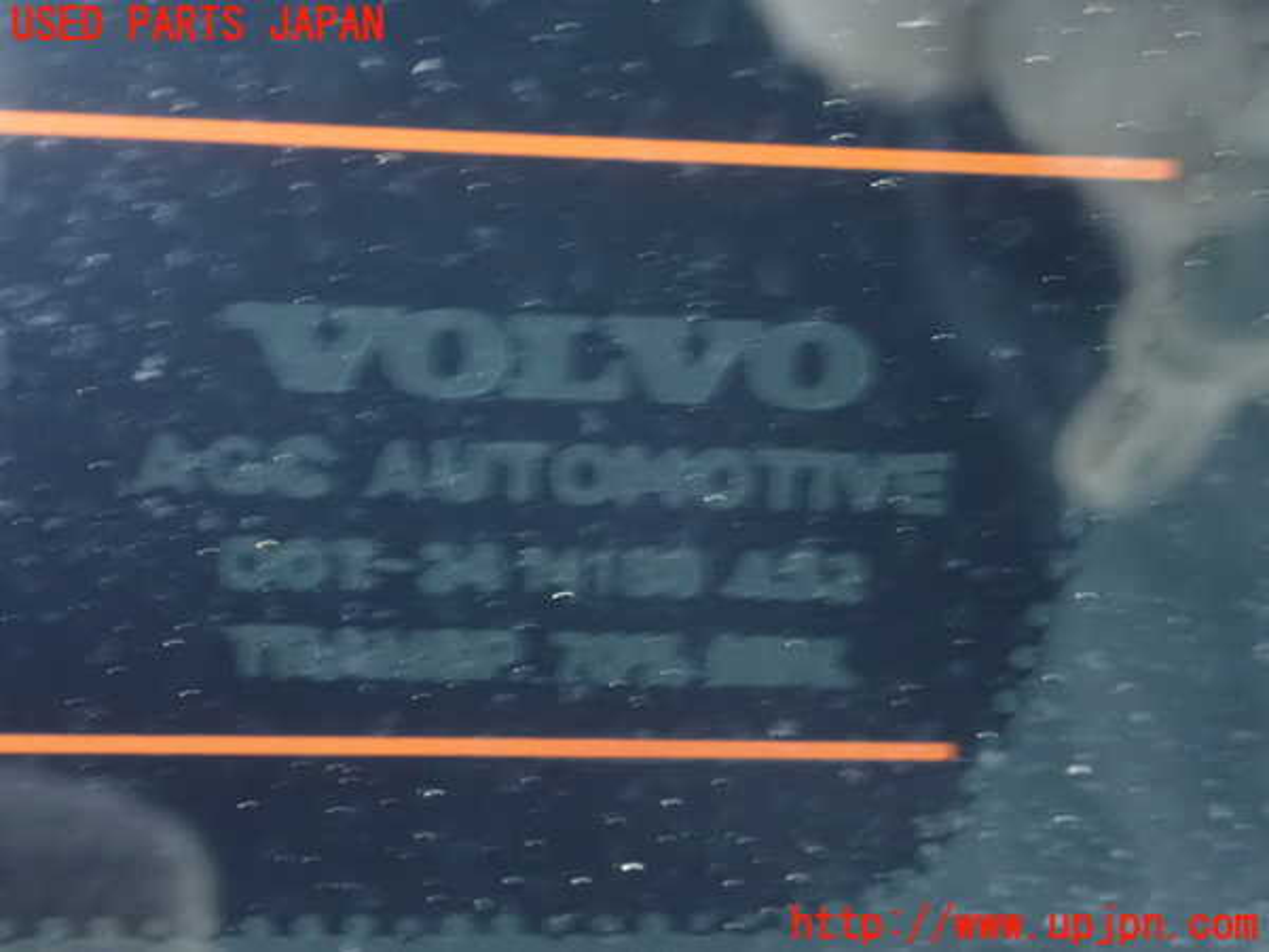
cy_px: 476
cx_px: 634
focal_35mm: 70
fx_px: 2566
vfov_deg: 21.0
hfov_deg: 27.8
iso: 1600
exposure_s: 1/6
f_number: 4
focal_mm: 12.6
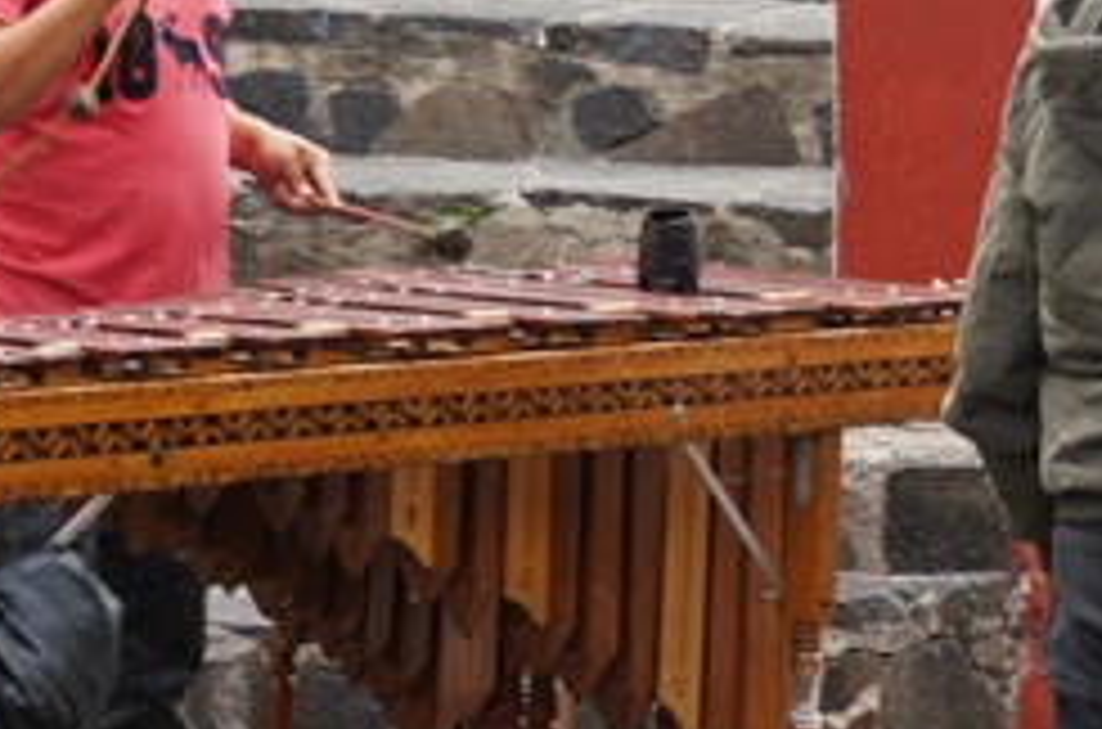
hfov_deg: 10.2
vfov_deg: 6.8
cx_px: 130
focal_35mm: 202
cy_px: 274
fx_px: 6174
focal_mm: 55
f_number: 5
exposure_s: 1/100
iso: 1250
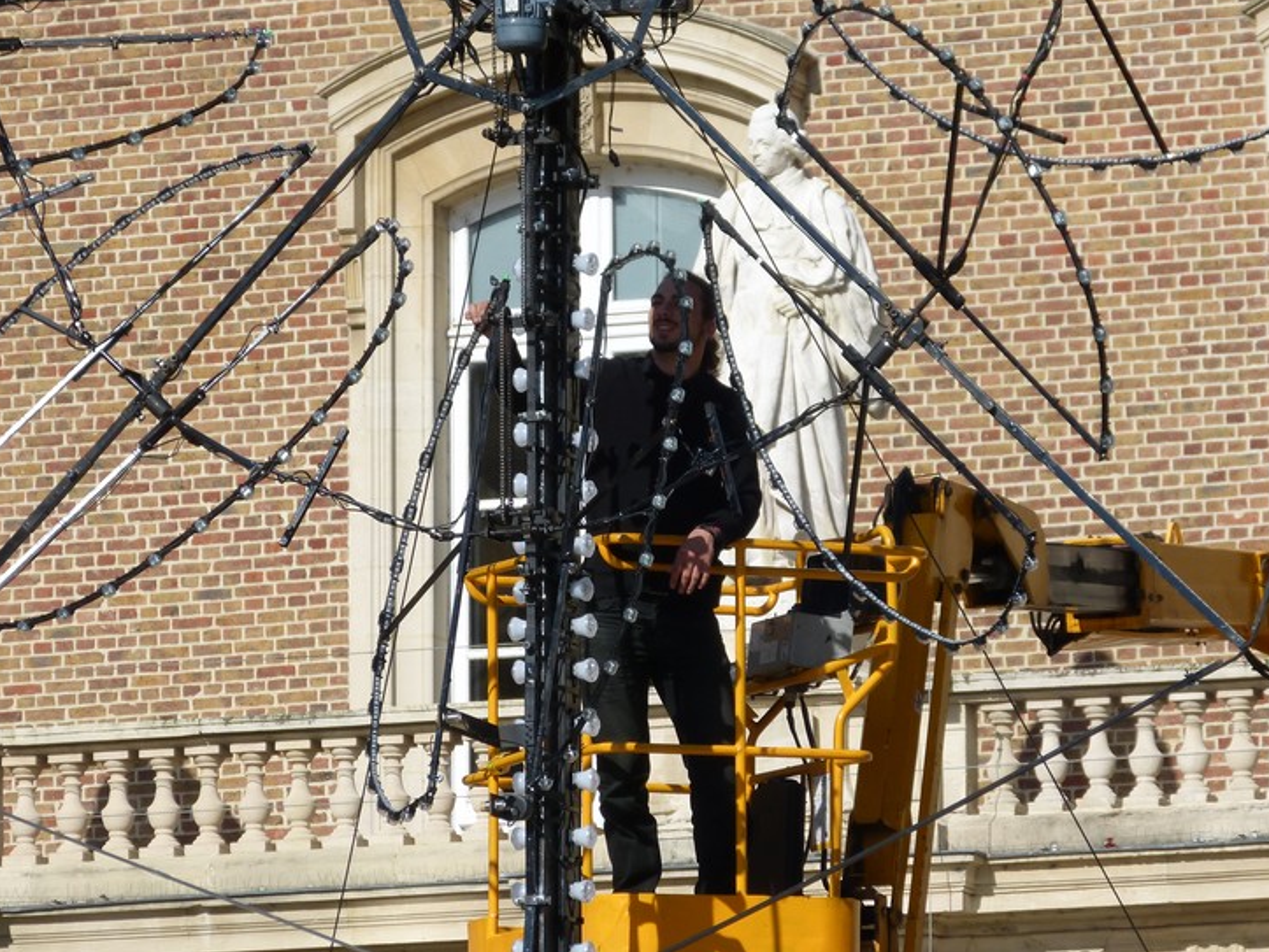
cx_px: 493
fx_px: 12764
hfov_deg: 5.7
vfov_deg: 4.3
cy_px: 513
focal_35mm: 348
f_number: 4
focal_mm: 47.7
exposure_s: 1/1600
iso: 100
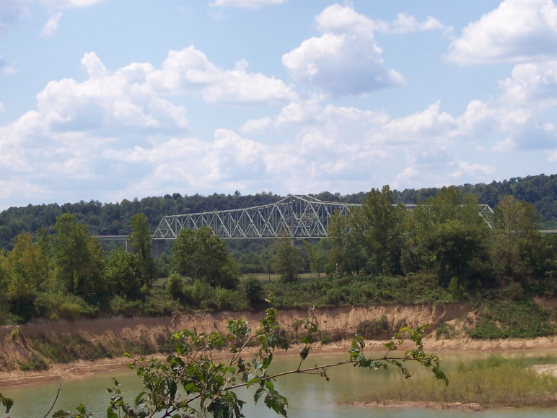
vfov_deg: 16.6
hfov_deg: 22.0
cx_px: 278
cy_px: 209
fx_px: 1432
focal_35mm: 89
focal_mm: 13.5
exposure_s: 1/350
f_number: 8
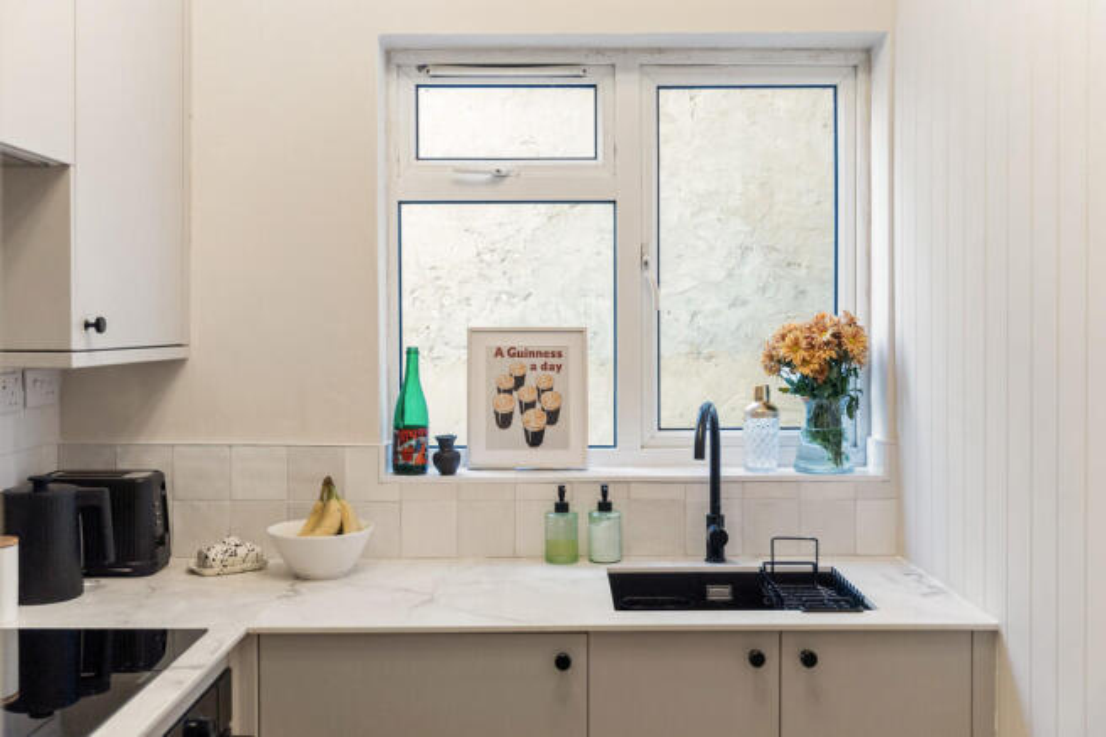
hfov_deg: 51.9
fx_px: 1136
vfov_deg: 35.9
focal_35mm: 37
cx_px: 553
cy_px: 368
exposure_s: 1/50
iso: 400
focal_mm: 25
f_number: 2.8
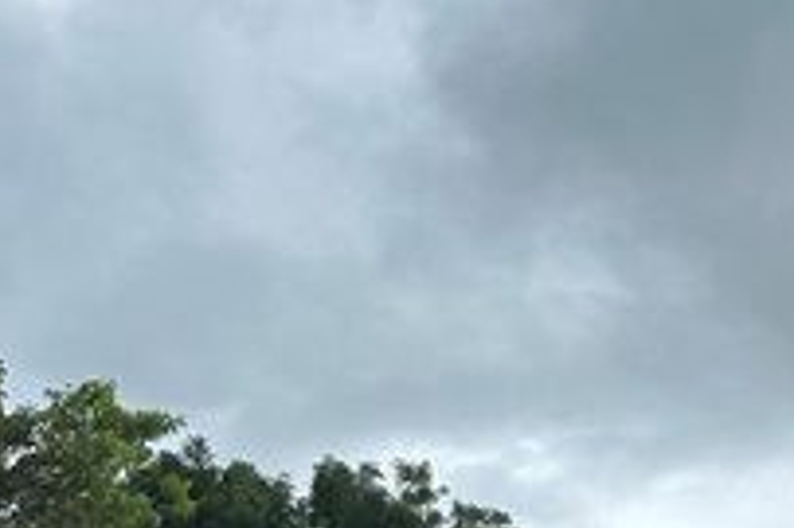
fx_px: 1807
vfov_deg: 16.2
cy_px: 553
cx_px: 728
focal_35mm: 82
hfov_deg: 24.0
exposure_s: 1/2967
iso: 80
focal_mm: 6.86
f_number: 1.78
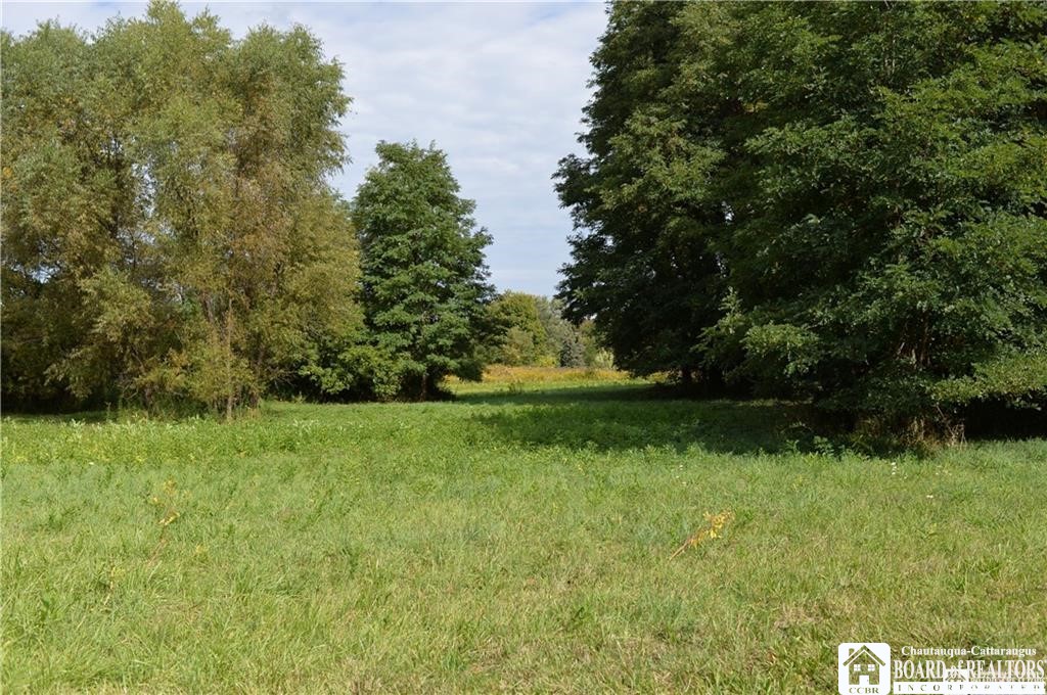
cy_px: 348
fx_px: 1017
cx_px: 524
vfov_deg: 37.8
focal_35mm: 35
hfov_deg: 54.5
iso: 800
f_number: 5.6
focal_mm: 35
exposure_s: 1/4000
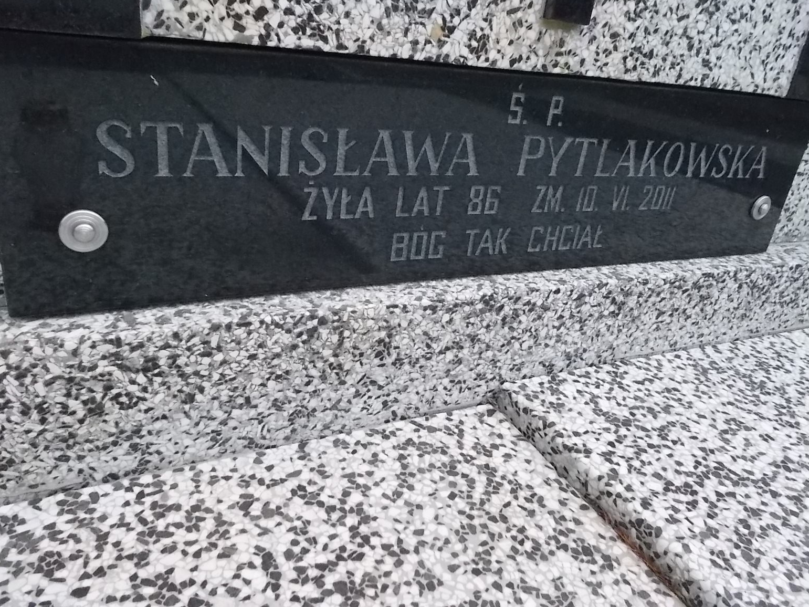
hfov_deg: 65.3
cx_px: 418
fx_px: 631
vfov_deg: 51.4
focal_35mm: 27
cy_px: 293
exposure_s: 1/500
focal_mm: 4.6
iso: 400
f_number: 8
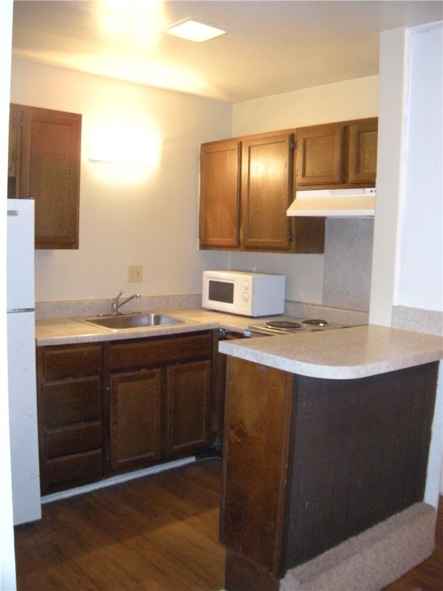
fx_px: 597
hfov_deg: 40.7
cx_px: 222
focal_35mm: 35
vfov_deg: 52.6
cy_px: 296
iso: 400
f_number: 3.8
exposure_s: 1/30
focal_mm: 5.9
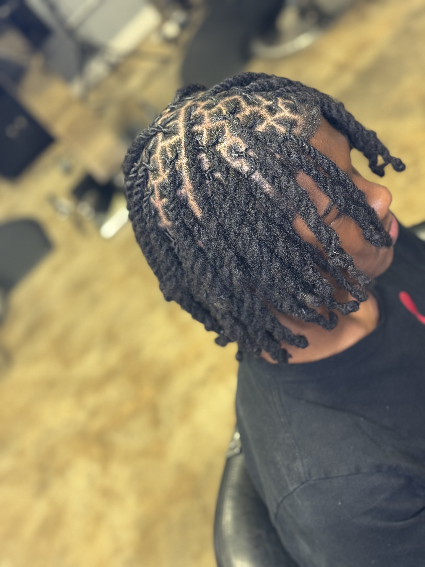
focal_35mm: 48
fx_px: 786
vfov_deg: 39.7
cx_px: 212
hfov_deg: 30.3
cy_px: 284
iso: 160
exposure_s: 1/60
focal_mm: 6.86
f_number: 1.78
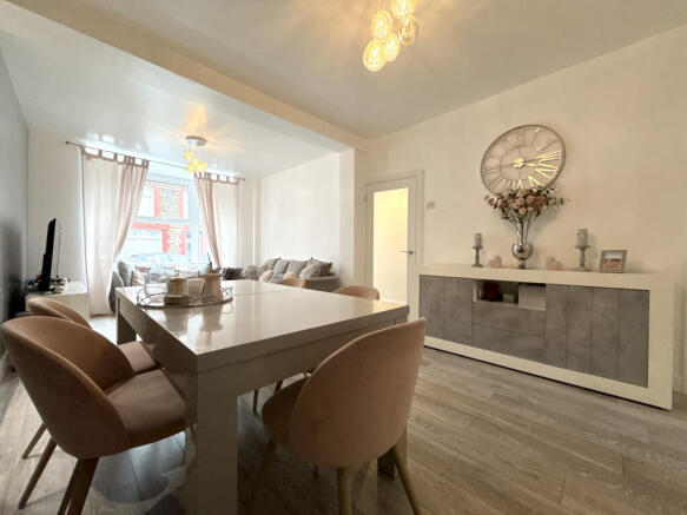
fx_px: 278
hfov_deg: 102.1
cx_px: 344
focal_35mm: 14
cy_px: 258
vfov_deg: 85.7
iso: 250
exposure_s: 1/100
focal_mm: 2.22
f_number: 2.2
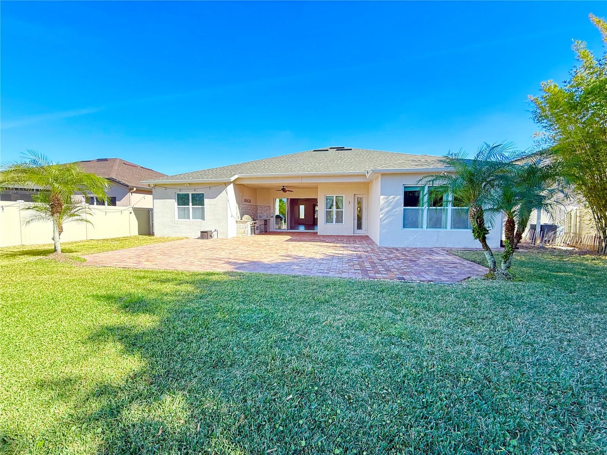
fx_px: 245
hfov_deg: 102.1
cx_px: 304
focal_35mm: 14
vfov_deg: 85.7
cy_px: 228
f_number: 2.2
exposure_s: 1/279
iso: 64
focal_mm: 2.22
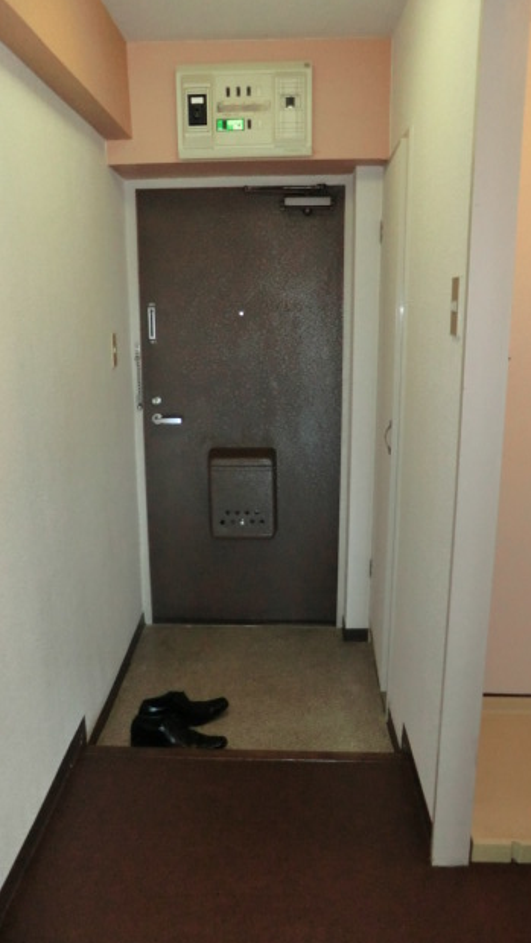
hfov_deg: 42.9
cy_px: 467
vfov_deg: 69.8
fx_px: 675
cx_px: 243
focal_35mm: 27
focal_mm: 4.3
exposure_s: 1/40
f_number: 3.2
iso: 400
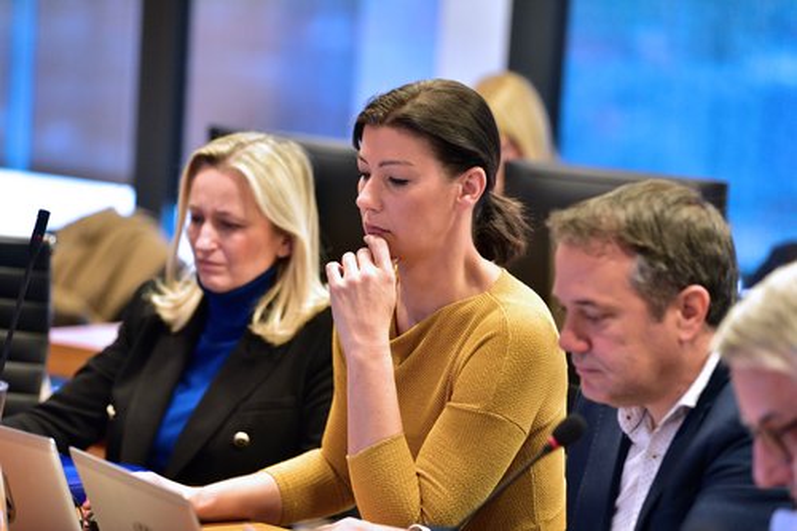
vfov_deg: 9.8
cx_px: 398
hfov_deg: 14.7
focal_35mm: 140
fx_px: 3098
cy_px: 266
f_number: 2.8
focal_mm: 140
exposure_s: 1/320
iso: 3200
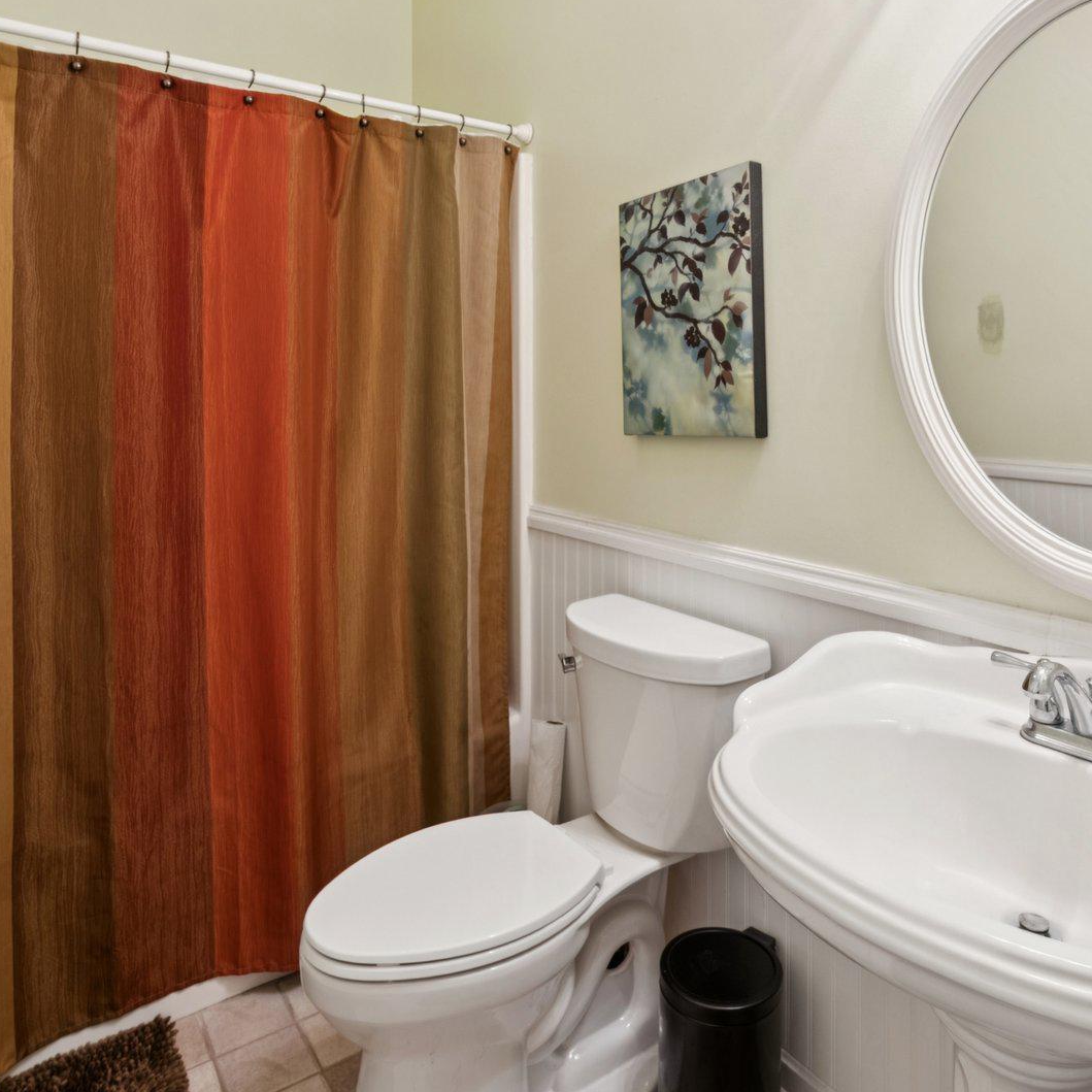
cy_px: 411
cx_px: 615
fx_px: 821
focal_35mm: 23
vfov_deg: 66.3
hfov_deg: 67.0
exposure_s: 1/8
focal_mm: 14
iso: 400
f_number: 8
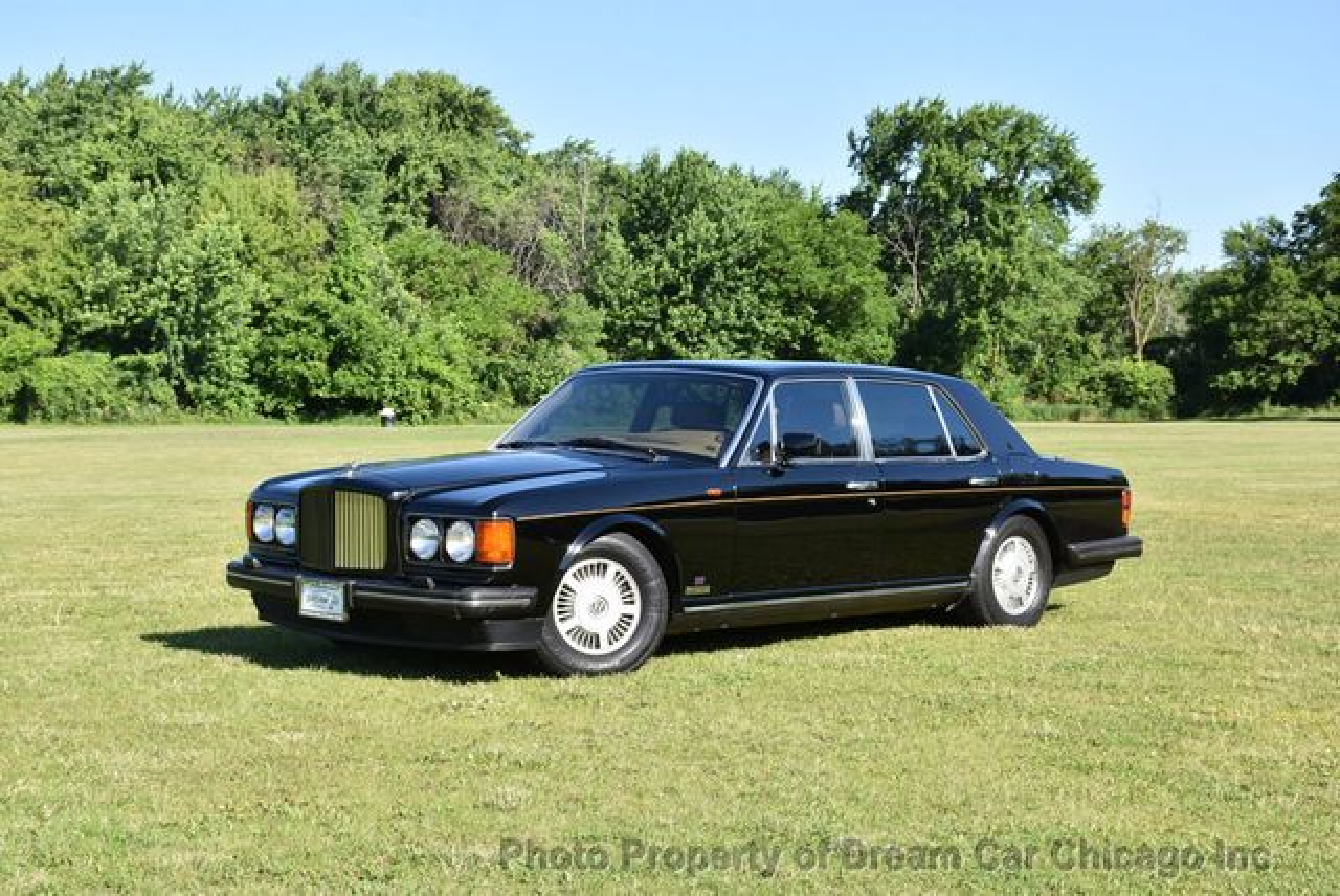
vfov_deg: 22.7
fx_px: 2235
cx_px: 670
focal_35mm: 60
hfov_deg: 33.4
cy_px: 448
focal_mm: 40
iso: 320
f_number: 8
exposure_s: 1/500
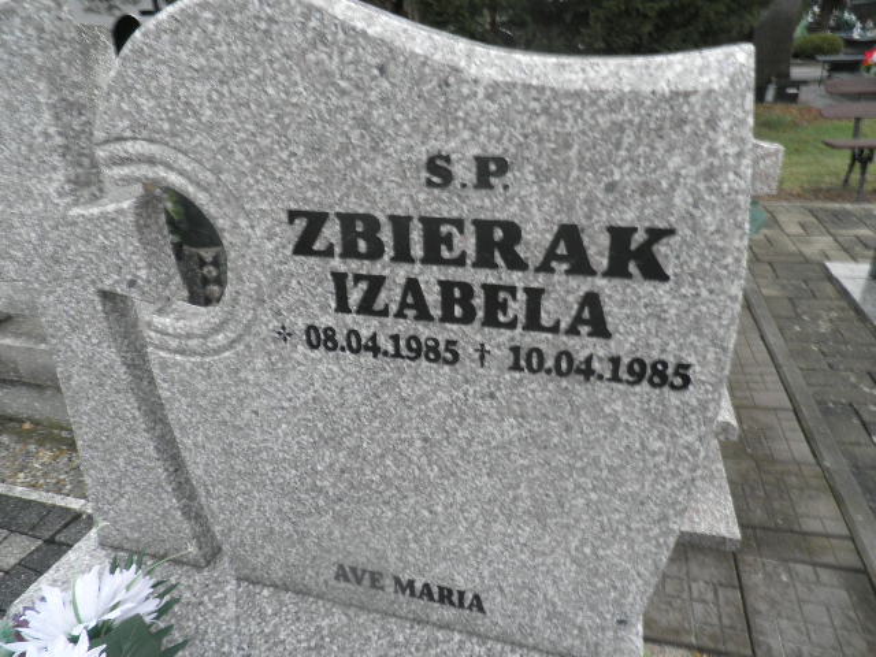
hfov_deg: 71.6
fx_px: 607
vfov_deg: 56.8
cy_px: 328
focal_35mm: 24
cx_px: 438
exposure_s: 1/30
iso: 64
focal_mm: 4.3
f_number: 3.3
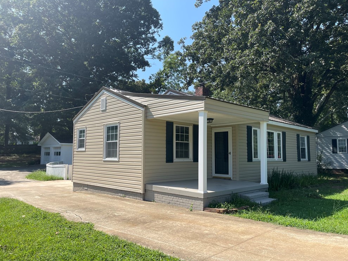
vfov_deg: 51.4
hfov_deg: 65.3
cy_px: 132
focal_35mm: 27
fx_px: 272
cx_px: 169
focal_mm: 5.1
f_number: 1.6
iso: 32
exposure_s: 1/2247
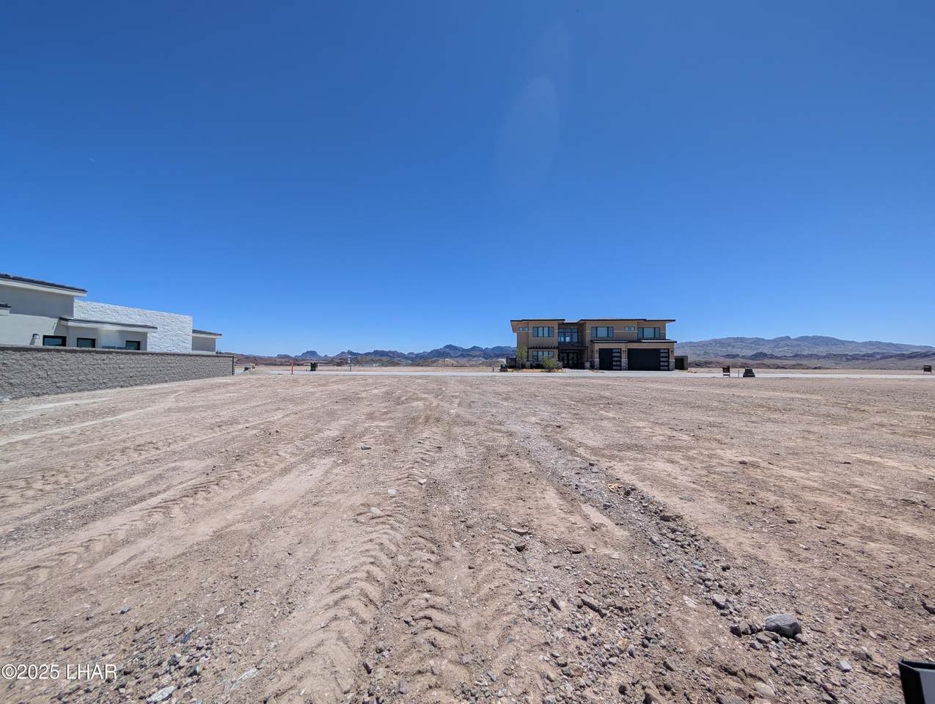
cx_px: 468
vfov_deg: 94.6
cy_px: 352
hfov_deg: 110.5
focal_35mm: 12
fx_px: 325
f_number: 1.7
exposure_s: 1/4184
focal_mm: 2.02
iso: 57
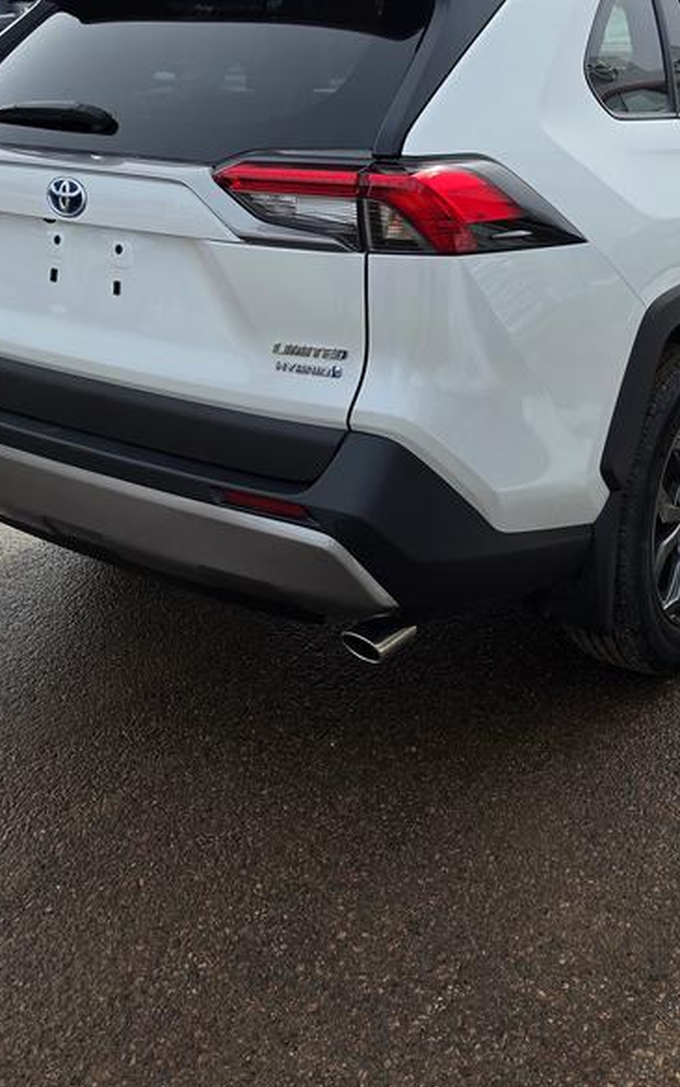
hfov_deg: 31.7
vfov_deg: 47.0
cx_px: 463
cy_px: 238
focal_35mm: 40
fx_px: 1185
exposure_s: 1/7939
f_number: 1.4
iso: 32
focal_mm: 6.5
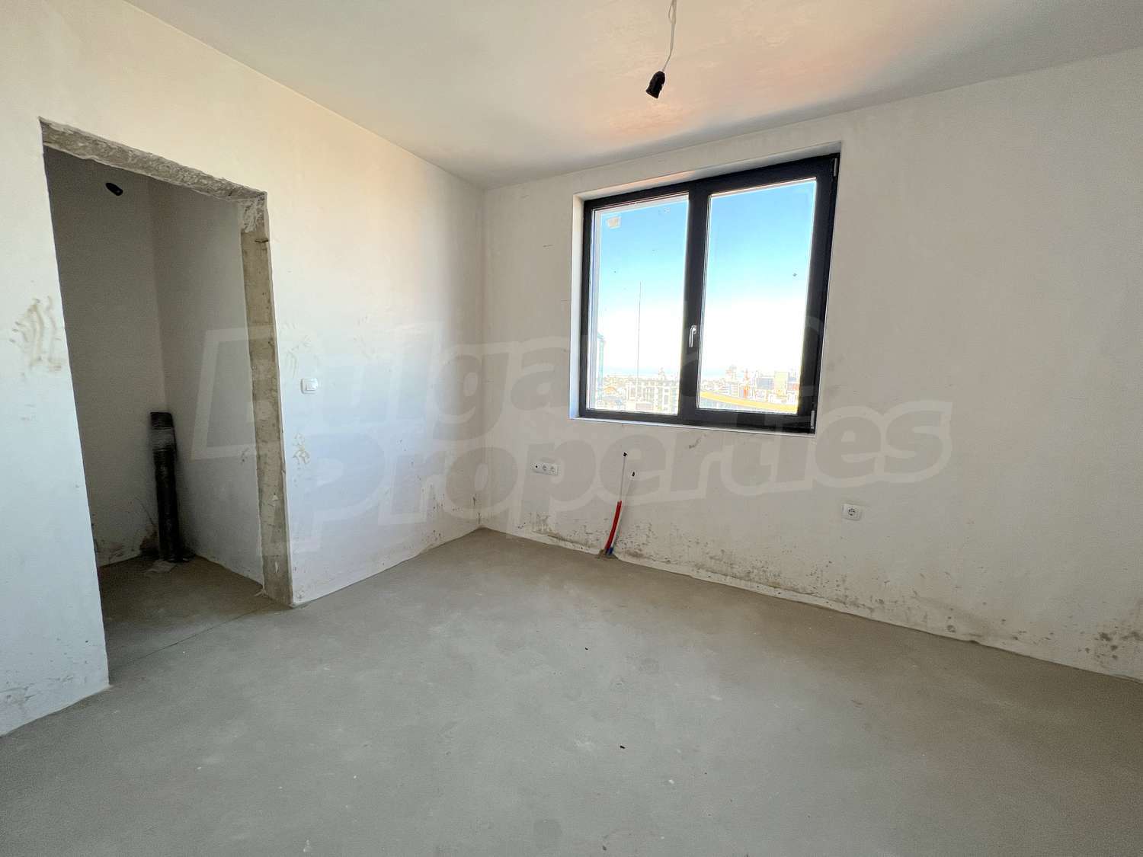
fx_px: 429
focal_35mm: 13
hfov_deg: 106.2
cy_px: 428
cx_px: 572
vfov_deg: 89.9
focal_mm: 1.57
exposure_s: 1/122
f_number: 1.8
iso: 50
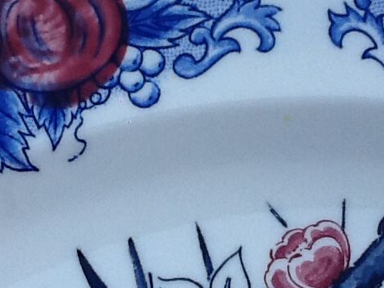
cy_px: 127
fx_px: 1009
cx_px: 209
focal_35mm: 91
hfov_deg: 21.5
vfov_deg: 16.2
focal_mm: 2.03
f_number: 2.4
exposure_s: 1/366
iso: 40
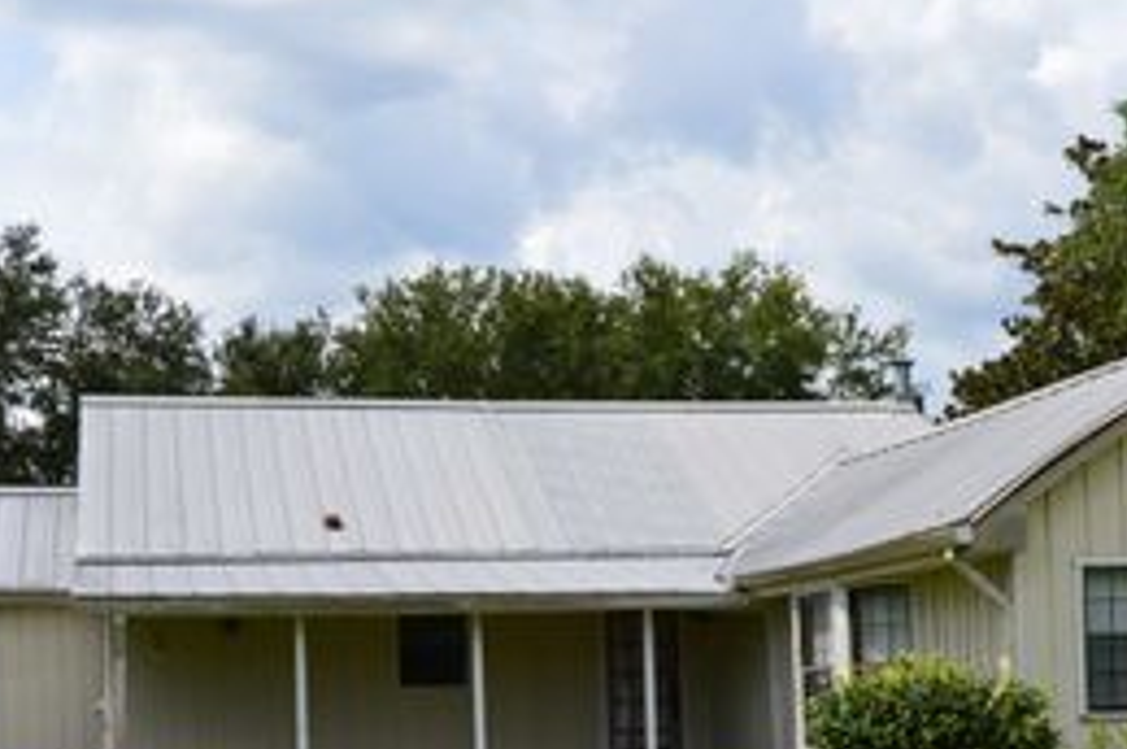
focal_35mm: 58
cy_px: 601
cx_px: 618
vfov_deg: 23.0
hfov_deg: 34.5
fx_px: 1813
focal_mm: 20
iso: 400
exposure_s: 1/500
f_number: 11
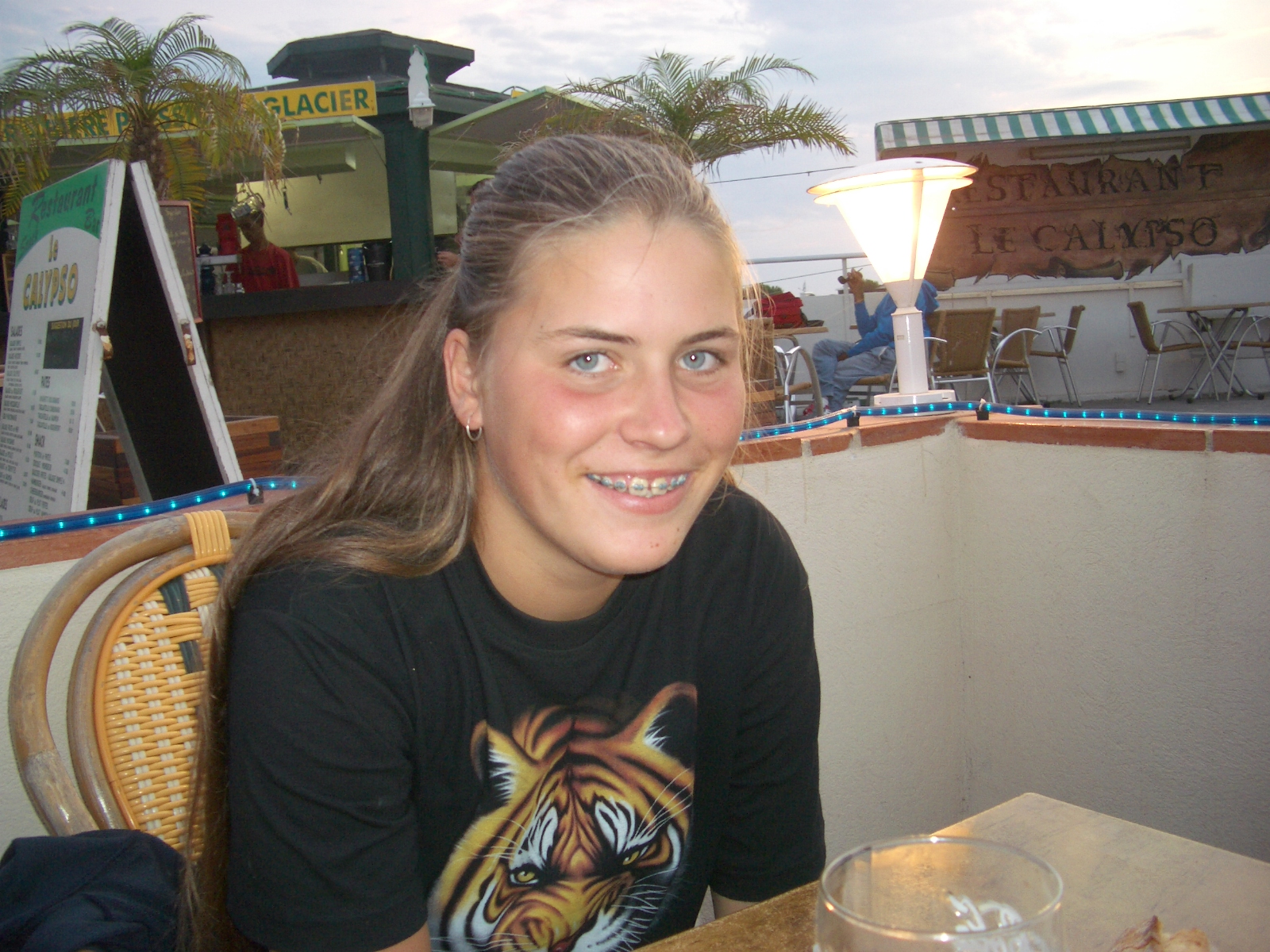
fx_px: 1284
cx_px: 635
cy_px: 476
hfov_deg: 52.6
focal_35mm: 35
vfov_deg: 40.7
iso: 100
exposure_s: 1/60
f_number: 2.6
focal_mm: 5.8
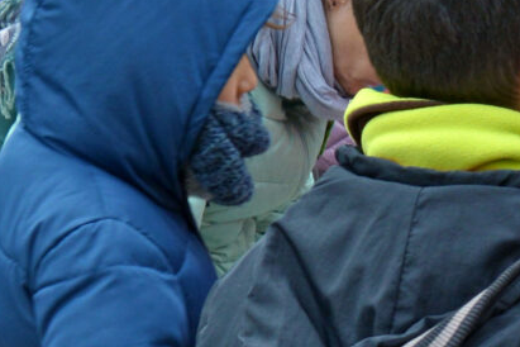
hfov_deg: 12.0
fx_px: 2426
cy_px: 617
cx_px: 562
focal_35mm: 168
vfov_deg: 7.9
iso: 200
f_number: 5.6
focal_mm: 18
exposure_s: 1/125
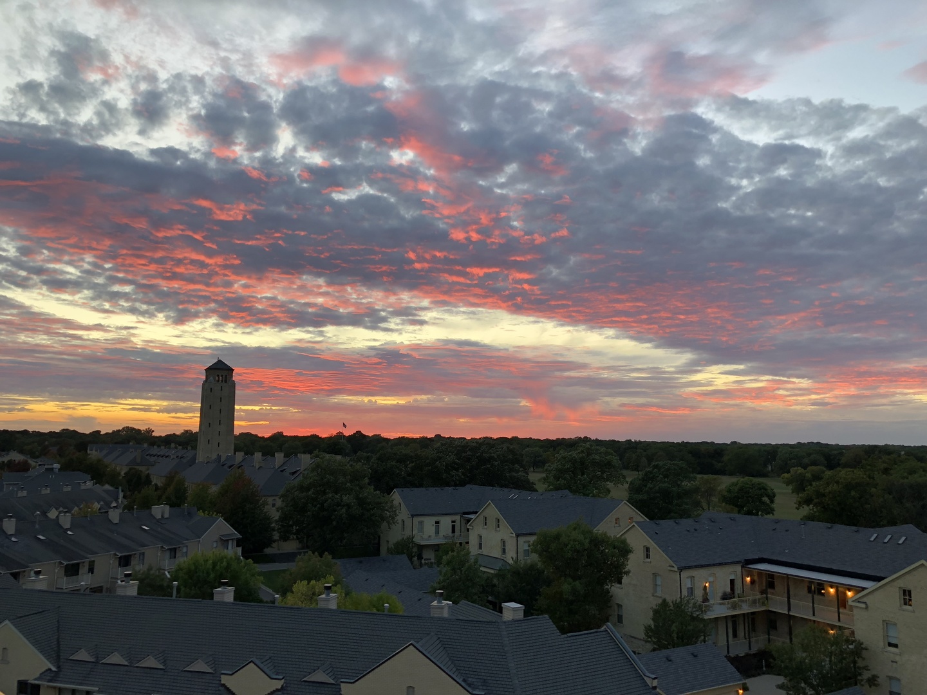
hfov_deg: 61.7
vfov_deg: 48.2
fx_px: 777
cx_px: 464
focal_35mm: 29
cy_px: 348
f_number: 1.8
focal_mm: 3.99
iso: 100
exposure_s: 1/120
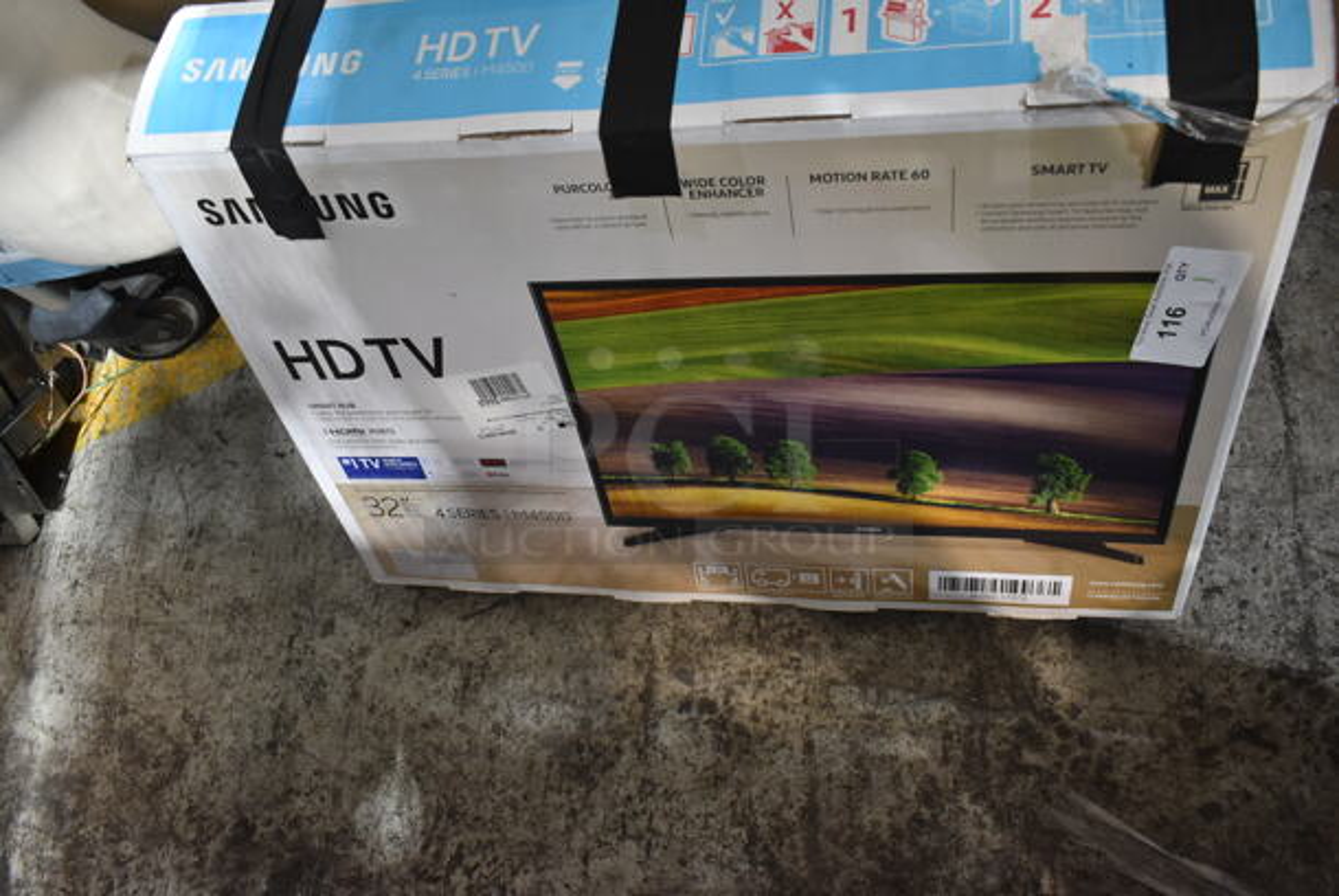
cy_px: 448
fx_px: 1117
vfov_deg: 43.7
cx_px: 670
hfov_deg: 61.9
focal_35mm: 30
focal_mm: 20
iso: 1400
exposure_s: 1/60
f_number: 3.5
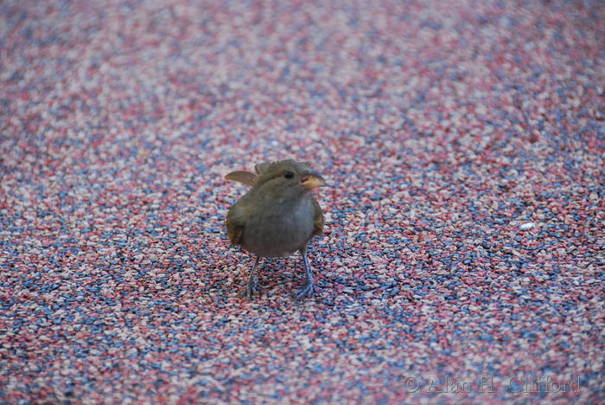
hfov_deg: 6.9
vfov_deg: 4.6
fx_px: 5046
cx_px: 302
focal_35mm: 300
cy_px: 202
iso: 800
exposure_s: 1/400
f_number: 5.6
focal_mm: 200
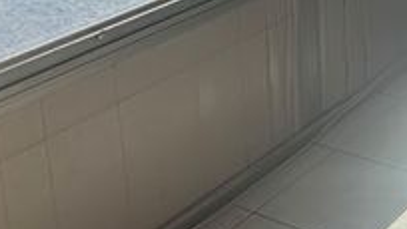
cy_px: -132
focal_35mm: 76
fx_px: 821
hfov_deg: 25.4
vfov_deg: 14.6
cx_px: 473
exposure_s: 1/1818
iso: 80
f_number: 1.78
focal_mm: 6.76
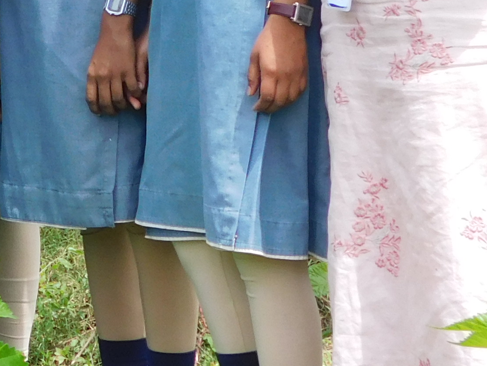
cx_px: -320
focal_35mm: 166
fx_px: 2336
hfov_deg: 11.3
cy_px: -245
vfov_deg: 8.7
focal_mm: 7.1
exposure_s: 1/500
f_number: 3.6
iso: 125
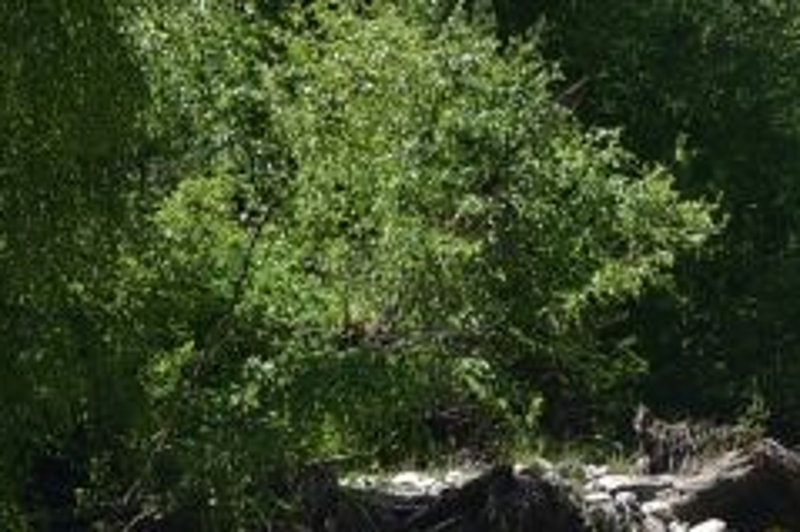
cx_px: 924
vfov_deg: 7.7
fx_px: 3864
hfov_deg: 11.6
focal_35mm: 174
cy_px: -263
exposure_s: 1/125
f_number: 10
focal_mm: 32
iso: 125
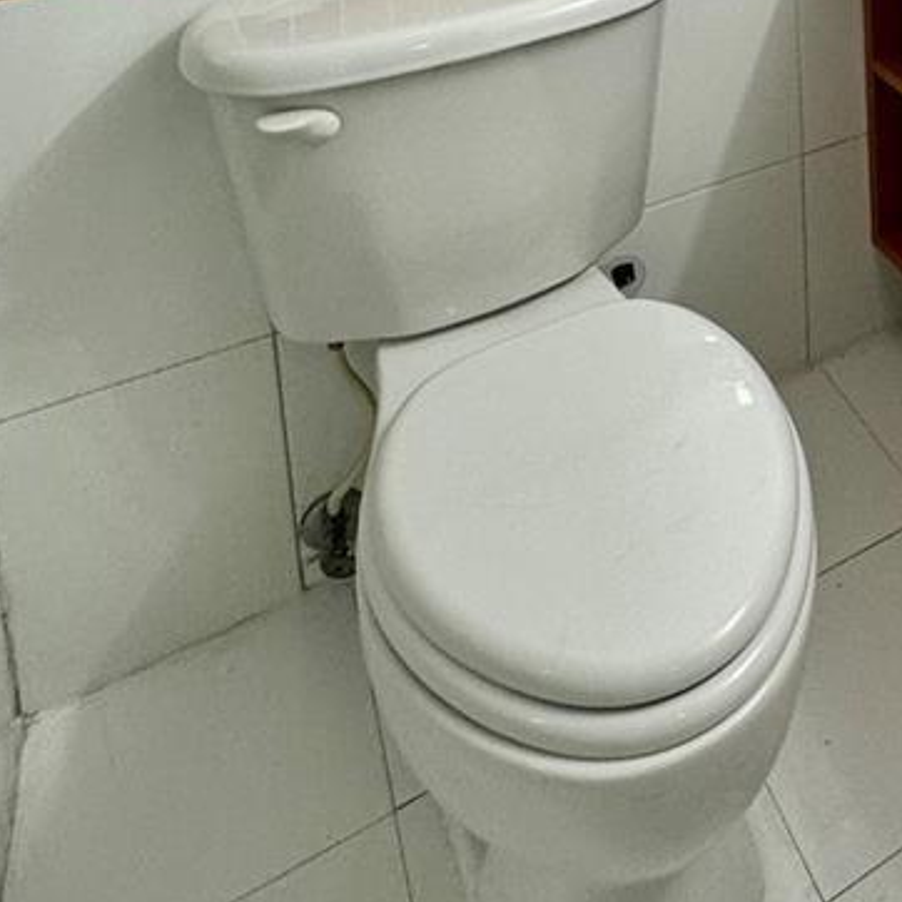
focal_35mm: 41
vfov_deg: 31.2
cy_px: -287
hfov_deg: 35.2
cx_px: 989
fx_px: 1209
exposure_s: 1/120
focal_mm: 2.22
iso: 100
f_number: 2.2
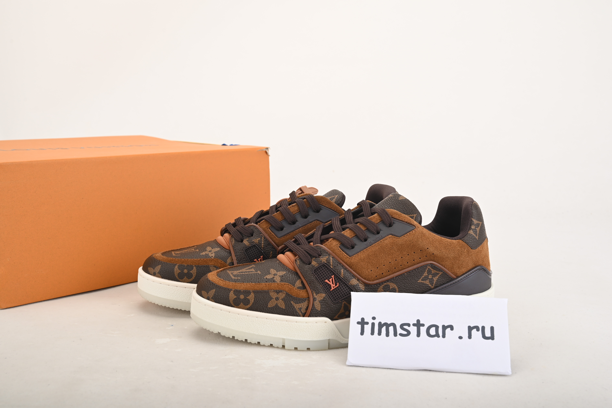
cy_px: 204
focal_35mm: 41
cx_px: 306
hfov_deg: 47.4
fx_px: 697
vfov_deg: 32.7
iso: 100
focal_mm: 41
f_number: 11
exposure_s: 1/200
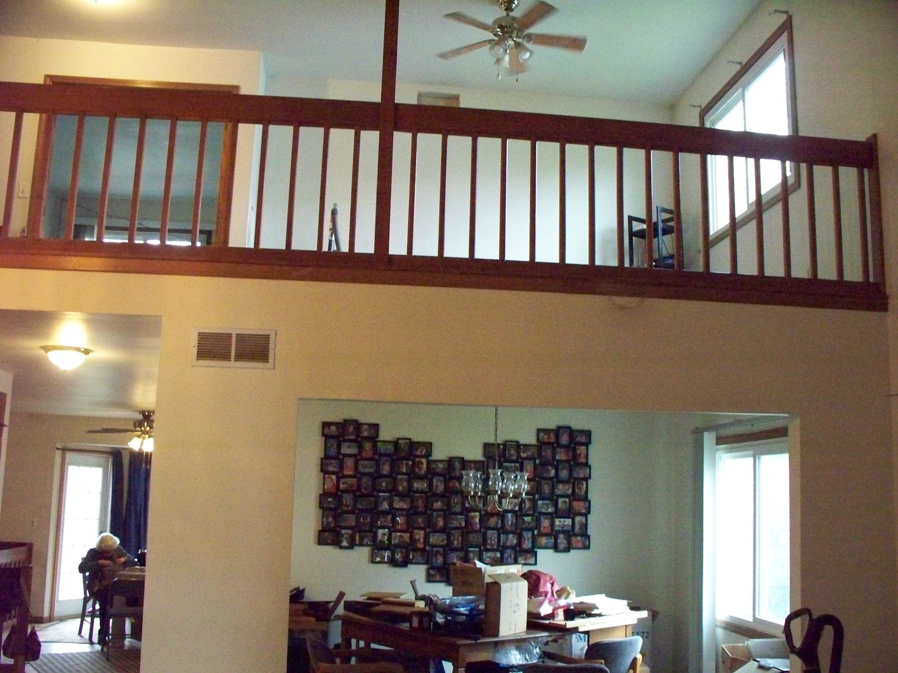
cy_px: 336
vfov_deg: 39.7
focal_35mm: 36
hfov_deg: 51.4
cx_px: 449
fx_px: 934
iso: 1600
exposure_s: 1/60
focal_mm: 7.54
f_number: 2.8
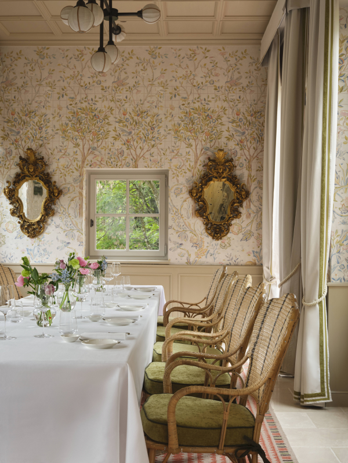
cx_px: 174
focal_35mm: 49
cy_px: 232
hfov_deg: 29.7
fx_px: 657
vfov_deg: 38.9
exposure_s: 1/20
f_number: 16
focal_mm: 61.8
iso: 400
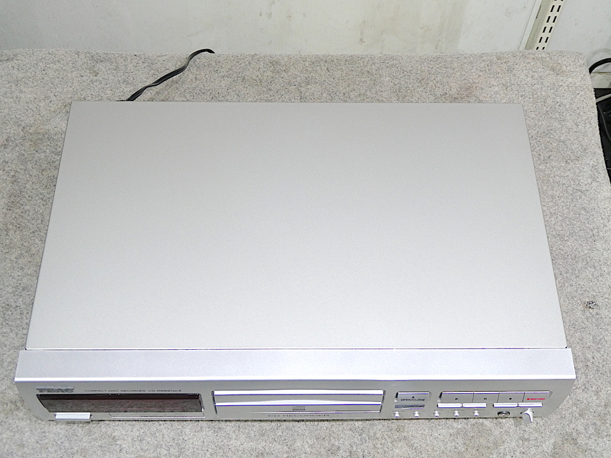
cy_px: 229
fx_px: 777
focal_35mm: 44
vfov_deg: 32.9
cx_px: 306
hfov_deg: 42.9
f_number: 3.9
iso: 200
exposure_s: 1/20
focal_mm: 7.8
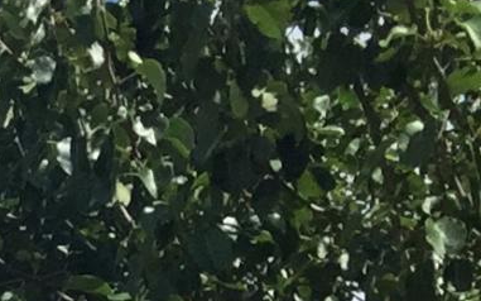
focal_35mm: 242
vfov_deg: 4.8
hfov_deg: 7.9
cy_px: 1309
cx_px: -736
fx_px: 3172
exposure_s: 1/2326
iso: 32
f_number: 2.2
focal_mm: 4.15
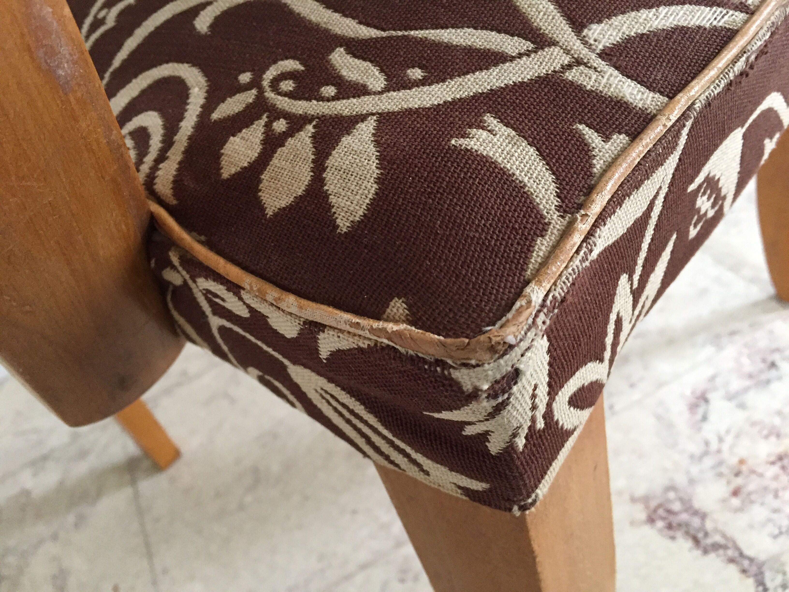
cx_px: 394
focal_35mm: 29
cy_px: 296
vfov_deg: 48.2
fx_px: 661
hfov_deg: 61.7
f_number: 2.2
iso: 250
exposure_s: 1/25
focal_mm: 4.15
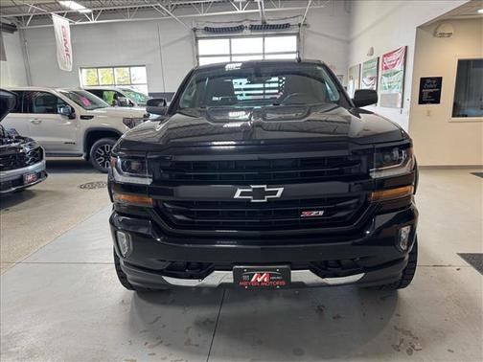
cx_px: 242
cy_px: 181
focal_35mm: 24
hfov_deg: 71.6
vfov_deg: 56.8
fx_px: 335
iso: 160
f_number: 1.78
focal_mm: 6.76
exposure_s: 1/60
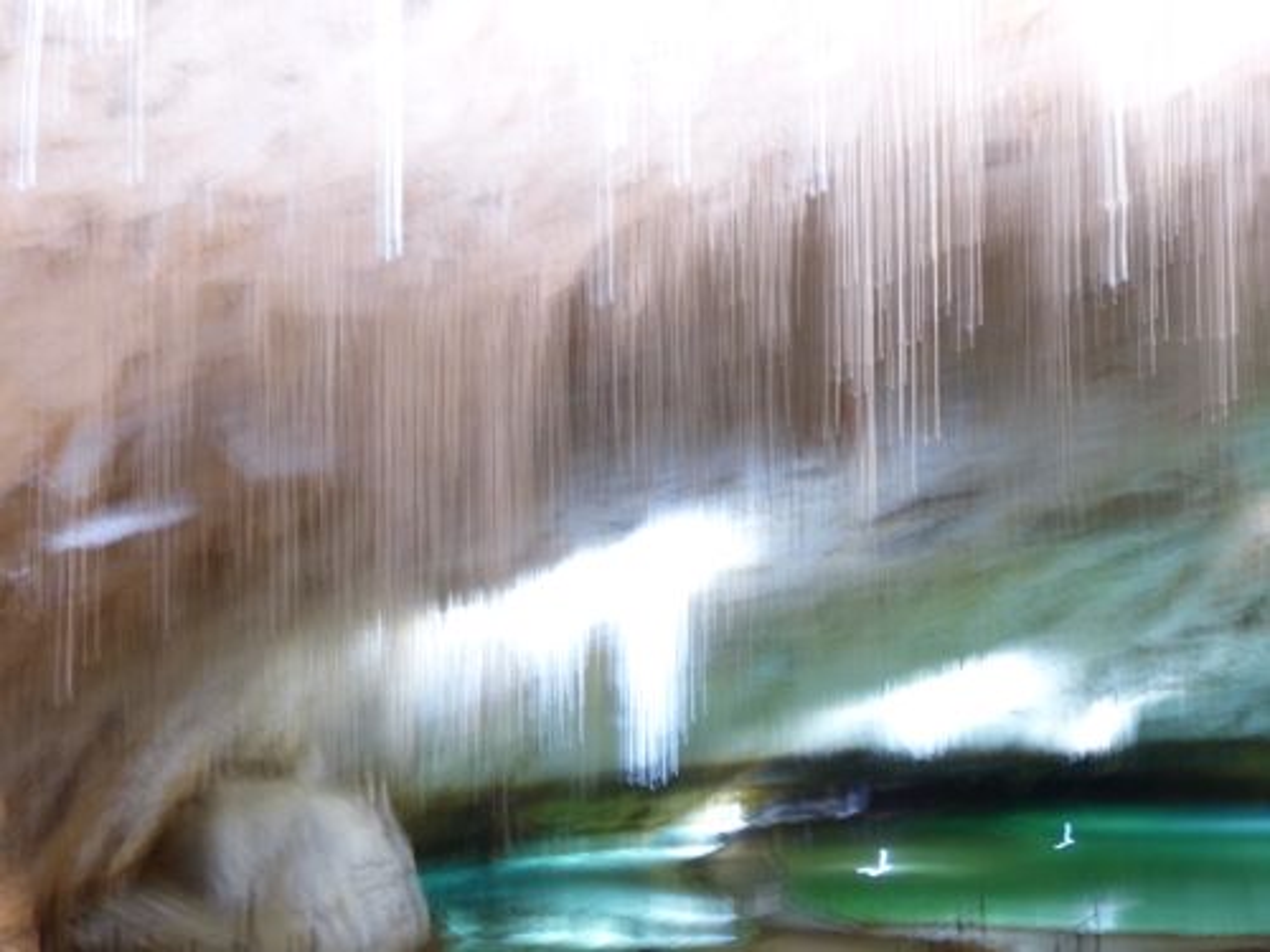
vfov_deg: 26.6
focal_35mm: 55
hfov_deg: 34.9
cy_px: 476
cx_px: 635
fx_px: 2018
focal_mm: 9.9
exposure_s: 2
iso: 200
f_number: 4
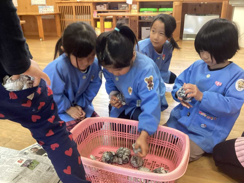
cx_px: 122
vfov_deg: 45.4
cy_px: 92
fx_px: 219
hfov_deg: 58.4
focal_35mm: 31
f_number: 2.4
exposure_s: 1/60
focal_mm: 3.3
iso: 160
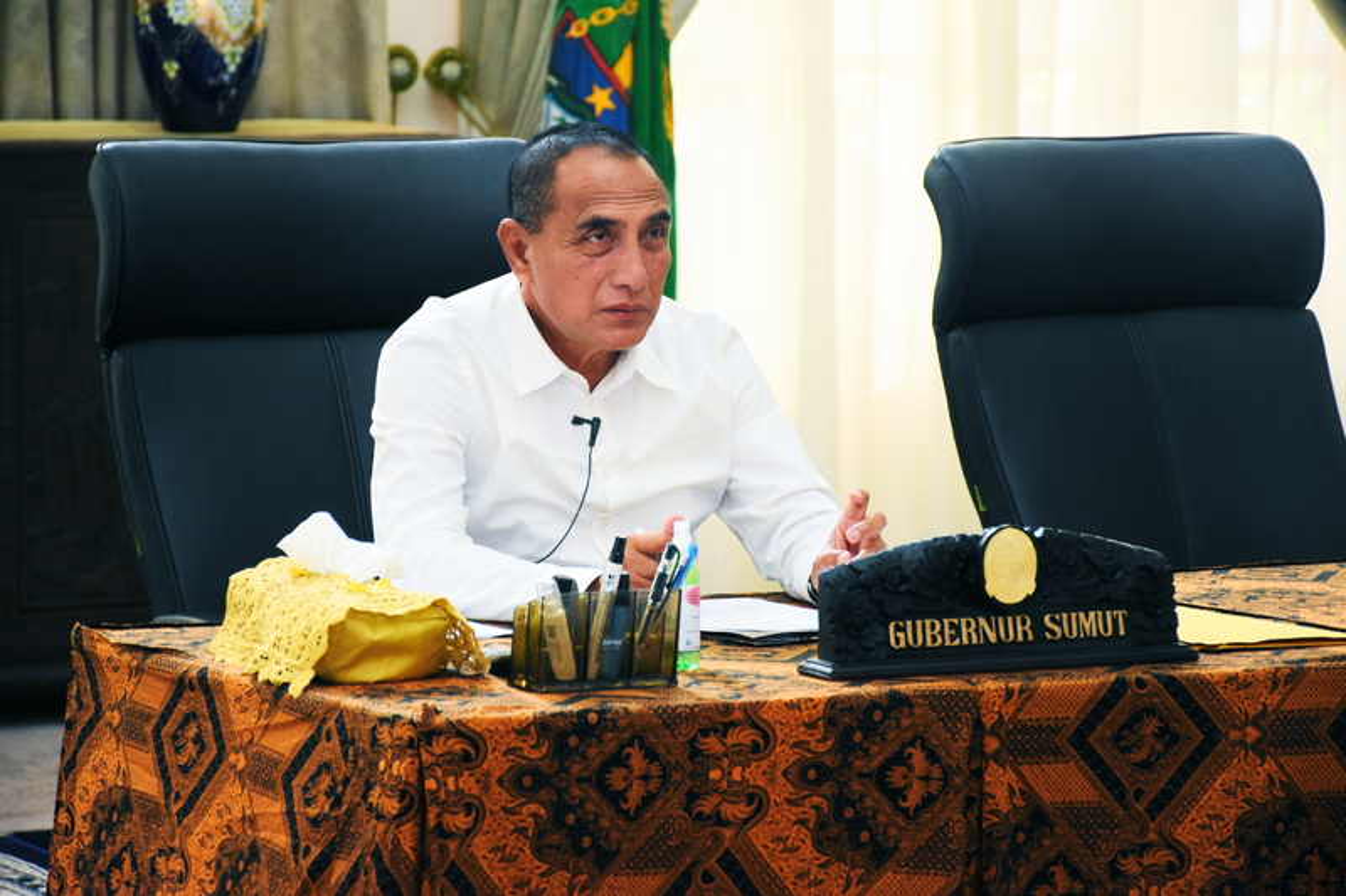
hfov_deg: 13.0
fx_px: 5887
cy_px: 448
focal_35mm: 158
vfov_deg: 8.7
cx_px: 673
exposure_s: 1/100
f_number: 5.6
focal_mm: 105
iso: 2000
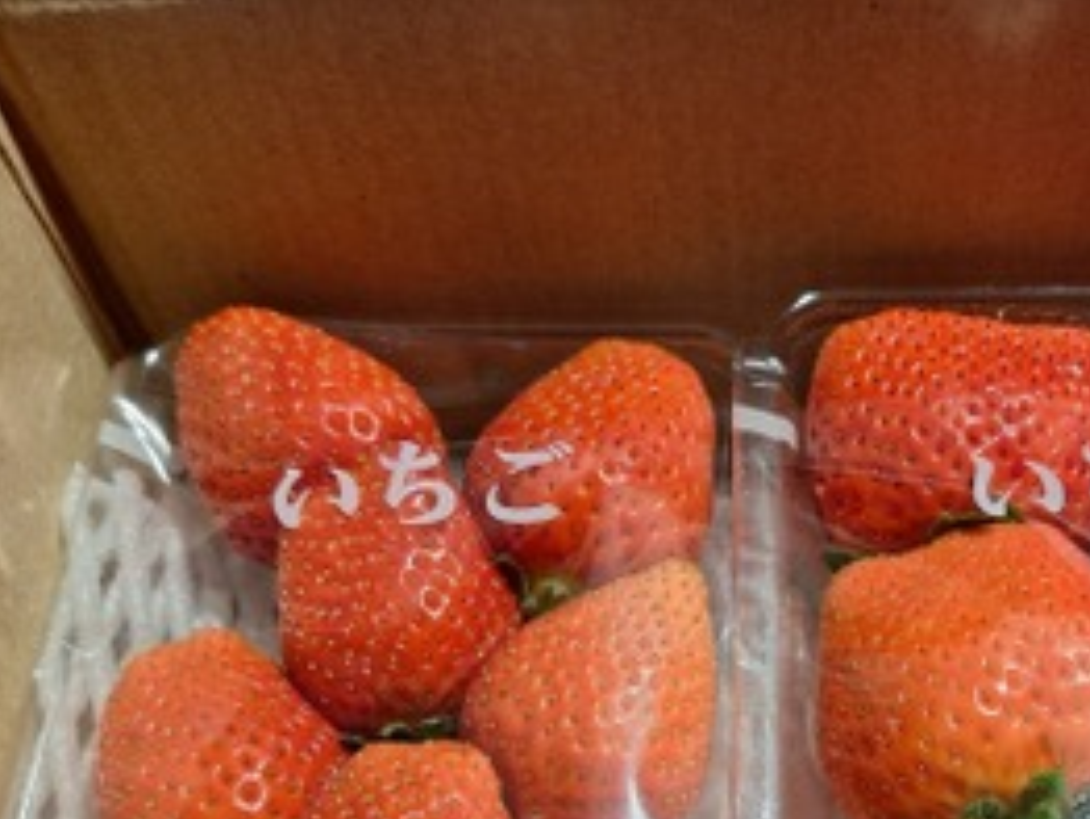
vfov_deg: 32.6
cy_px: 744
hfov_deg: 43.8
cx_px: 763
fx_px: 1324
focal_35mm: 42
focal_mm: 5.54
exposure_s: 1/50
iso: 200
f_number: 1.8
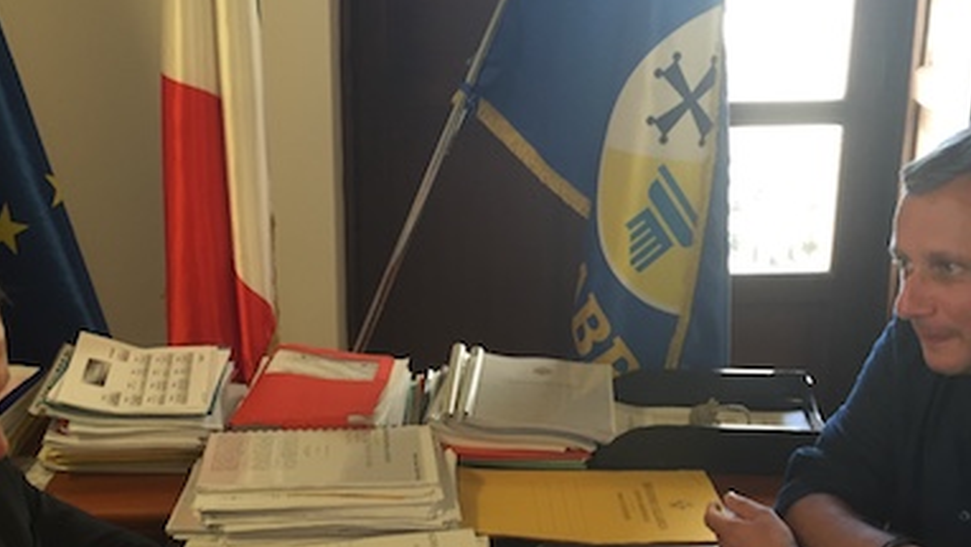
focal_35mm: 53
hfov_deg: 39.1
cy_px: 343
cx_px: 404
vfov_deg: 22.6
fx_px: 1365
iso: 100
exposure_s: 1/33
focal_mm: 4.15
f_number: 2.2
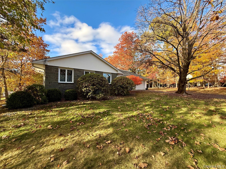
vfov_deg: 85.7
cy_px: 84
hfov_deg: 102.1
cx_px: 113
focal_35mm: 14
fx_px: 91
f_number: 2.2
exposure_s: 1/386
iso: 64
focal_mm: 2.22
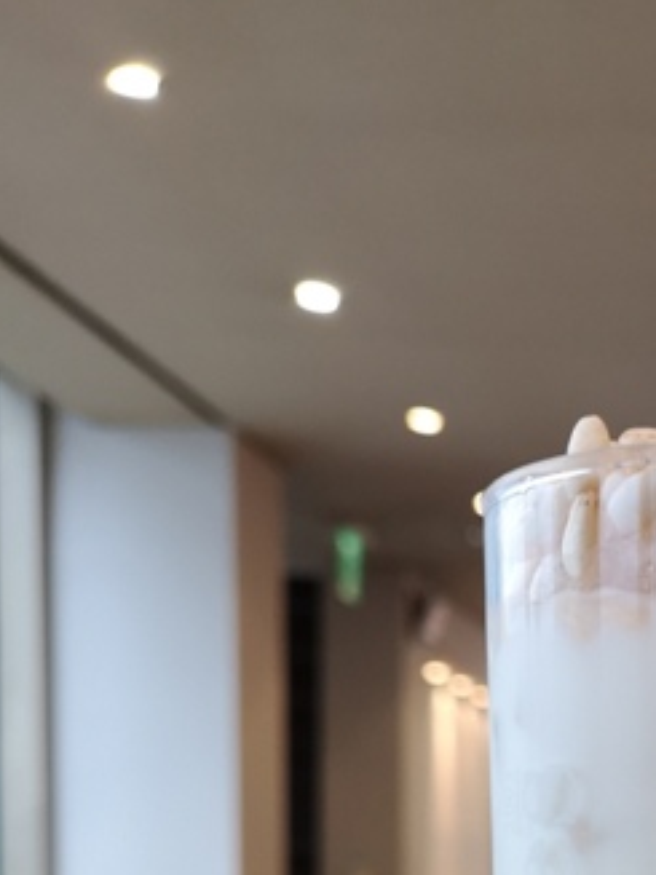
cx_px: 801
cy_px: 982
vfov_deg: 26.8
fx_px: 1669
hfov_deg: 20.7
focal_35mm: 66
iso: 160
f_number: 1.8
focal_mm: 3.95
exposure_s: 1/36
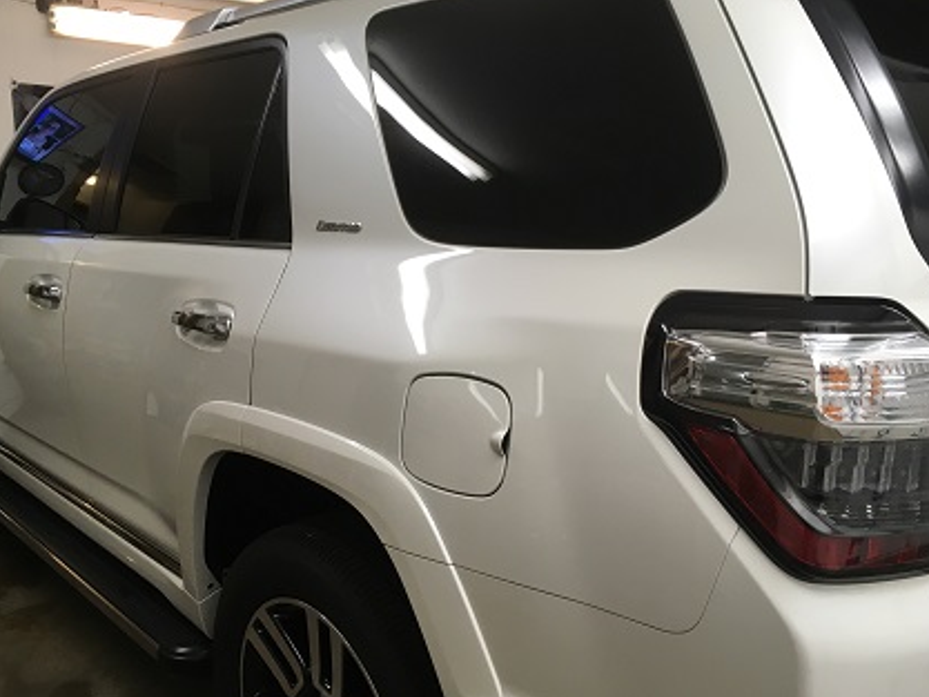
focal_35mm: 32
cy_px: 360
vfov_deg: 44.2
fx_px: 859
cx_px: 454
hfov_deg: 56.8
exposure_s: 1/30
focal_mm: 4.15
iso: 32
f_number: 2.2
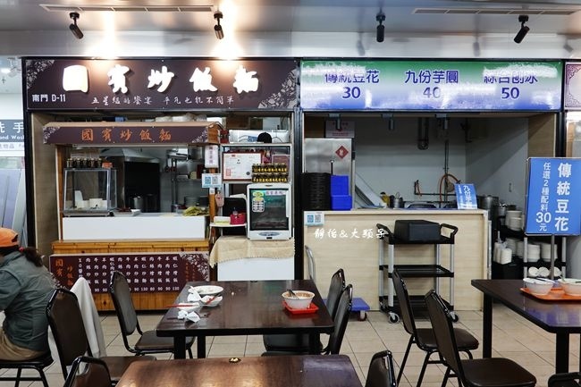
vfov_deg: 41.1
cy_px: 194
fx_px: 516
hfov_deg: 58.7
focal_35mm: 32
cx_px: 290
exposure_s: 1/40
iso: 320
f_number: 3.5
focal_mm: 11.76
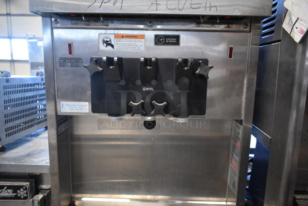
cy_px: 103
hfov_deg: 67.3
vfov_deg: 48.0
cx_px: 154
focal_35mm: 27
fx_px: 231
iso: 1100
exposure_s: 1/30
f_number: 3.5
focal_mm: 18
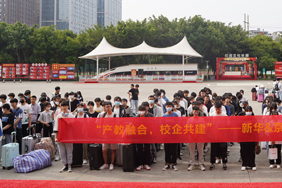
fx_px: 345
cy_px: 50
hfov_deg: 43.0
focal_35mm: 44
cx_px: 214
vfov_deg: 30.1
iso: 100
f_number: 3.5
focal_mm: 28
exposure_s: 1/800
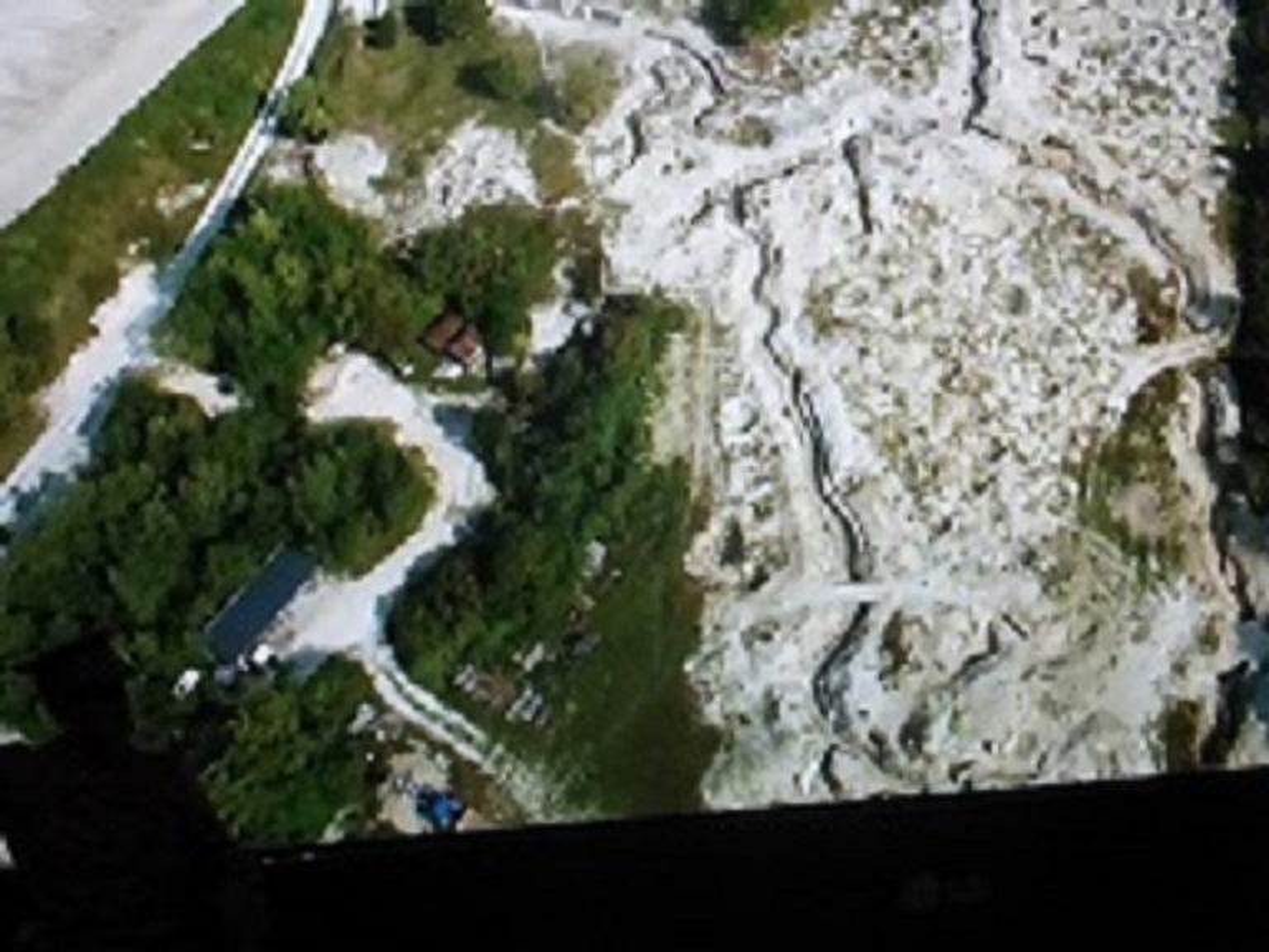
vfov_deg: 19.9
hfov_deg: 26.3
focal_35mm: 74
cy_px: 476
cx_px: 634
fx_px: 2713
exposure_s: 1/60
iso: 1600
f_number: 5
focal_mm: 12.5
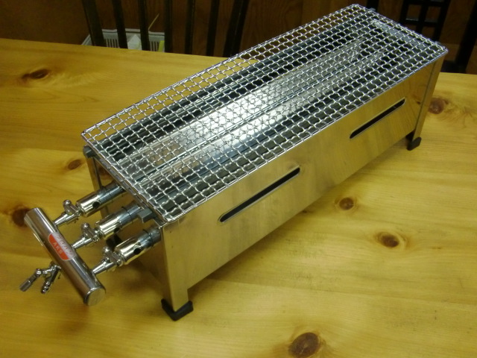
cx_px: 238
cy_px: 179
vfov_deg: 37.7
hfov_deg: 49.0
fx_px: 524
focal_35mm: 38
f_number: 3.9
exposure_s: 1/40
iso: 400
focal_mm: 6.66
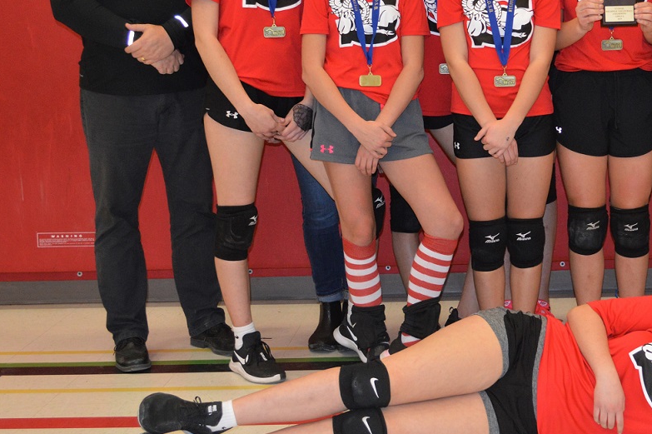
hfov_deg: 31.1
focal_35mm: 63
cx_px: 524
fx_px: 1140
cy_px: 117
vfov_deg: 21.4
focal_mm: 26
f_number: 4.2
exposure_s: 1/60
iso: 1100
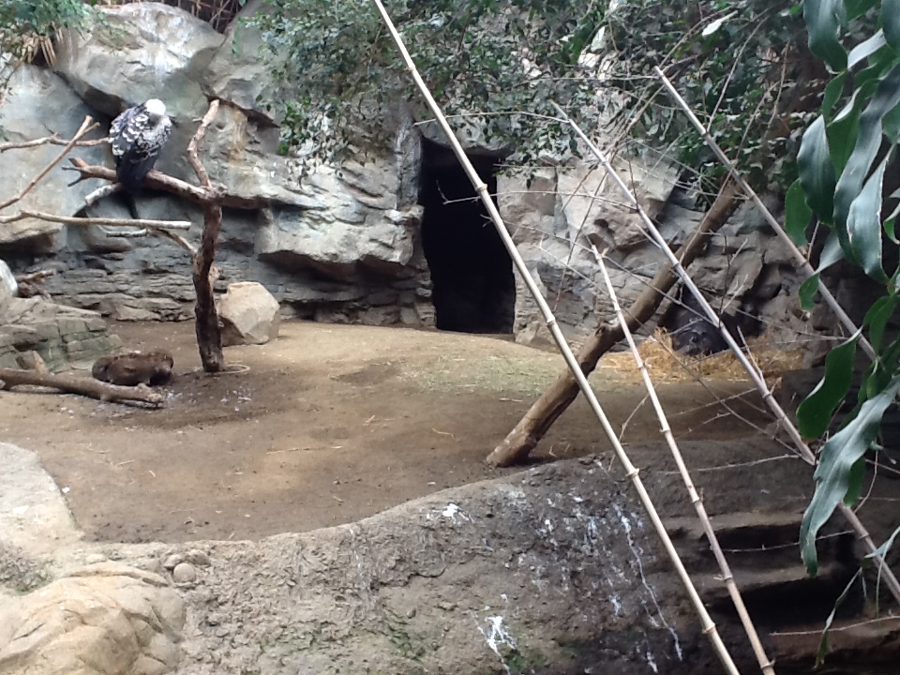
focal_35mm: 32
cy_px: 338
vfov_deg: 44.2
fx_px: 832
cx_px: 450
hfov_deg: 56.8
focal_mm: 2.03
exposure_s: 1/30
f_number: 2.4
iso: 80
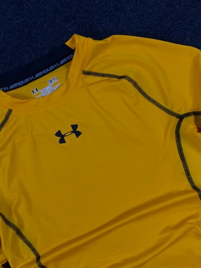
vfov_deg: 55.3
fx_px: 255
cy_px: 139
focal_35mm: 33
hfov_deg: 42.5
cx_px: 71
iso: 64
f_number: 1.78
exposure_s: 1/185
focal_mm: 6.76
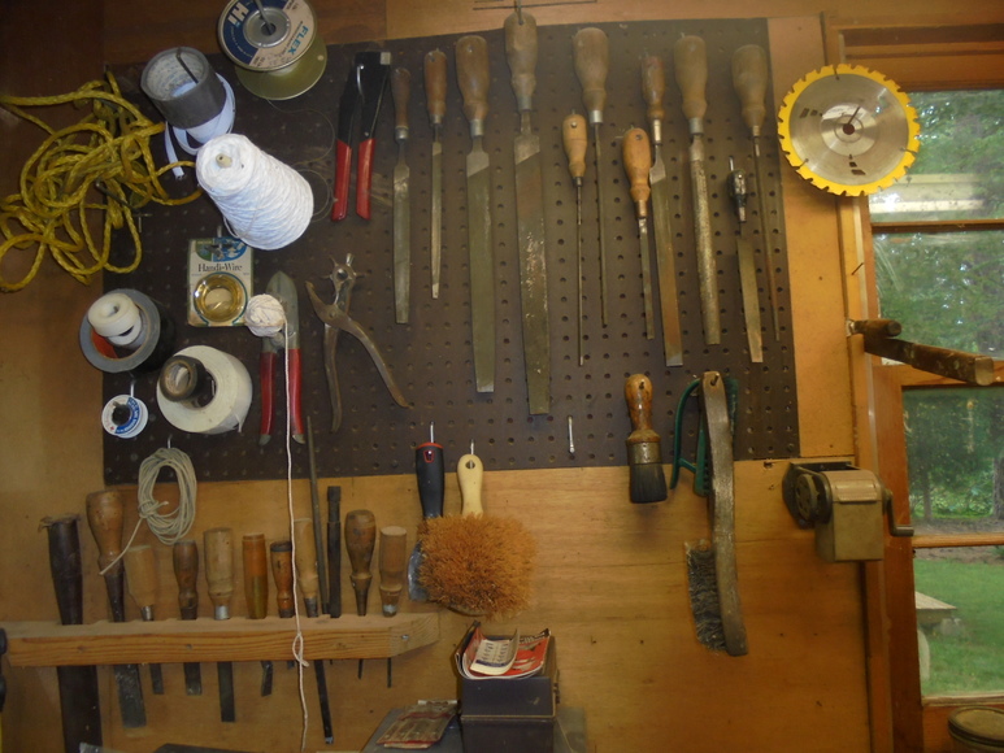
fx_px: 754
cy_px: 376
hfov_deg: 67.3
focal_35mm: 26
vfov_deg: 53.1
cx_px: 502
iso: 200
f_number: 3.5
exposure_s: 1/30
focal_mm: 4.6
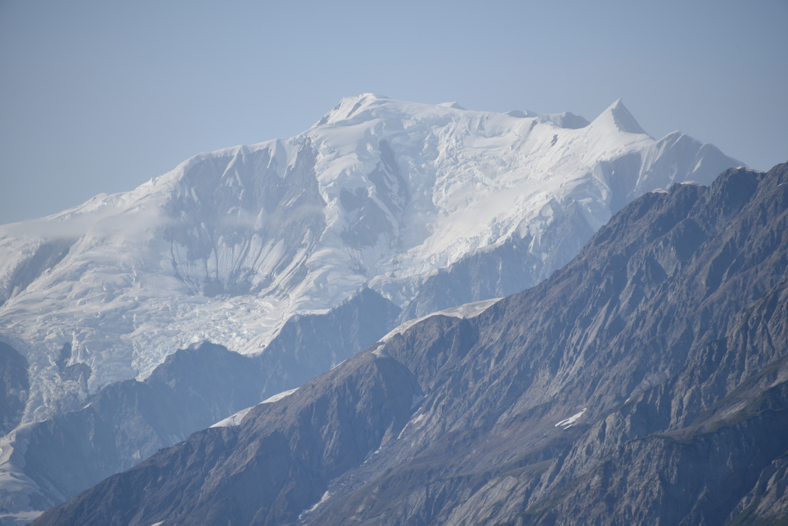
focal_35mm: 300
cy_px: 263
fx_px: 6568
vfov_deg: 4.6
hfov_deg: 6.9
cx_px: 394
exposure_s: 1/640
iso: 100
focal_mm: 300
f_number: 7.1
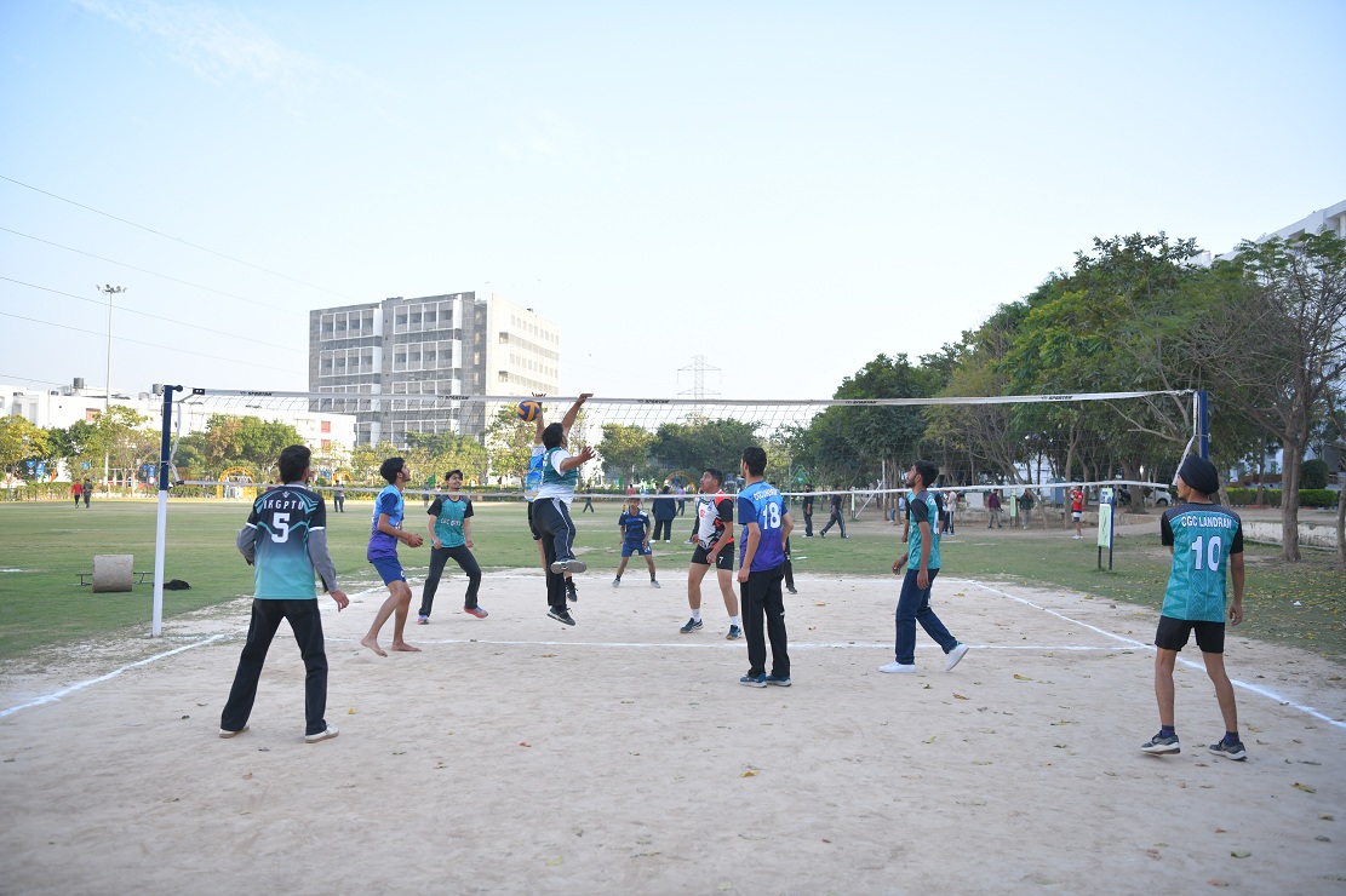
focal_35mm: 34
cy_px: 448
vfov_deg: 38.9
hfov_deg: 55.8
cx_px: 673
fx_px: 1271
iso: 400
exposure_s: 1/1250
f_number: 2.8
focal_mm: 34
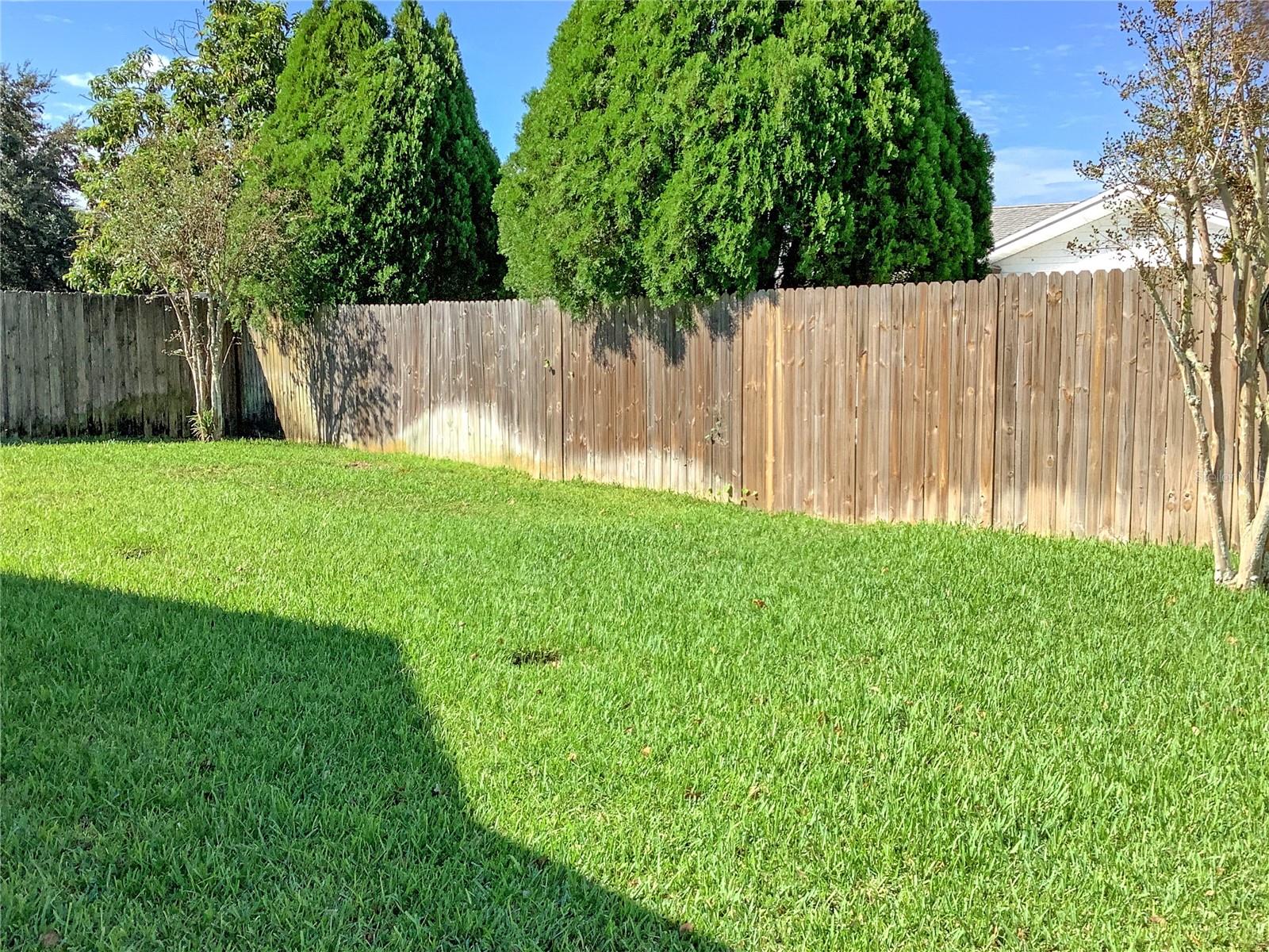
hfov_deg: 58.4
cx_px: 634
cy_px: 476
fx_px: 1136
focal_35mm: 31
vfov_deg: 45.4
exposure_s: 1/637
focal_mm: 3.3
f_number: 2.4
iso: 25
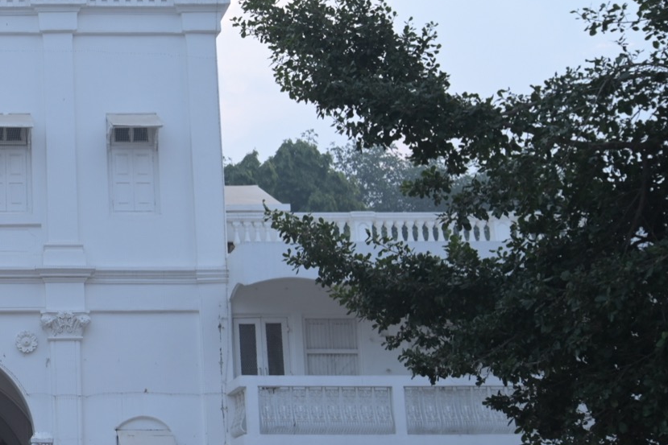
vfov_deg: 16.9
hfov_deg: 23.2
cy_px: 193
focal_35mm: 81
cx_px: -104
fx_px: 1503
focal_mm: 35
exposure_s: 1/100
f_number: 7.1
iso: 400
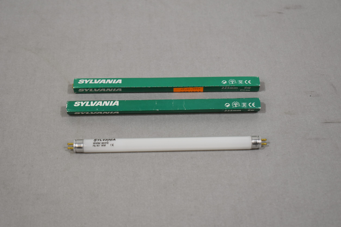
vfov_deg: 19.5
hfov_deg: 28.8
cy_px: 112
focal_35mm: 70
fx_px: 663
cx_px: 169
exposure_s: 1/125
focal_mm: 46
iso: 400
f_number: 5.6
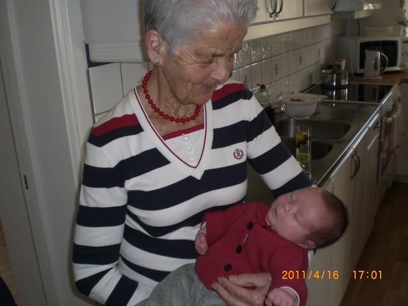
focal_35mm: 38
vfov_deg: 37.7
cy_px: 153
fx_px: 448
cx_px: 204
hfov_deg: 49.0
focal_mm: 6.3
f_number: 3.1
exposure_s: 1/60
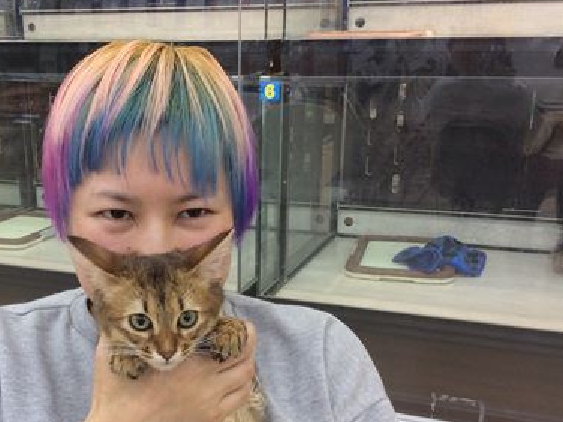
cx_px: 172
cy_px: 289
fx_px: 829
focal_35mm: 51
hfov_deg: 37.0
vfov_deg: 28.3
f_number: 2.4
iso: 40
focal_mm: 3.3
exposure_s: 1/24
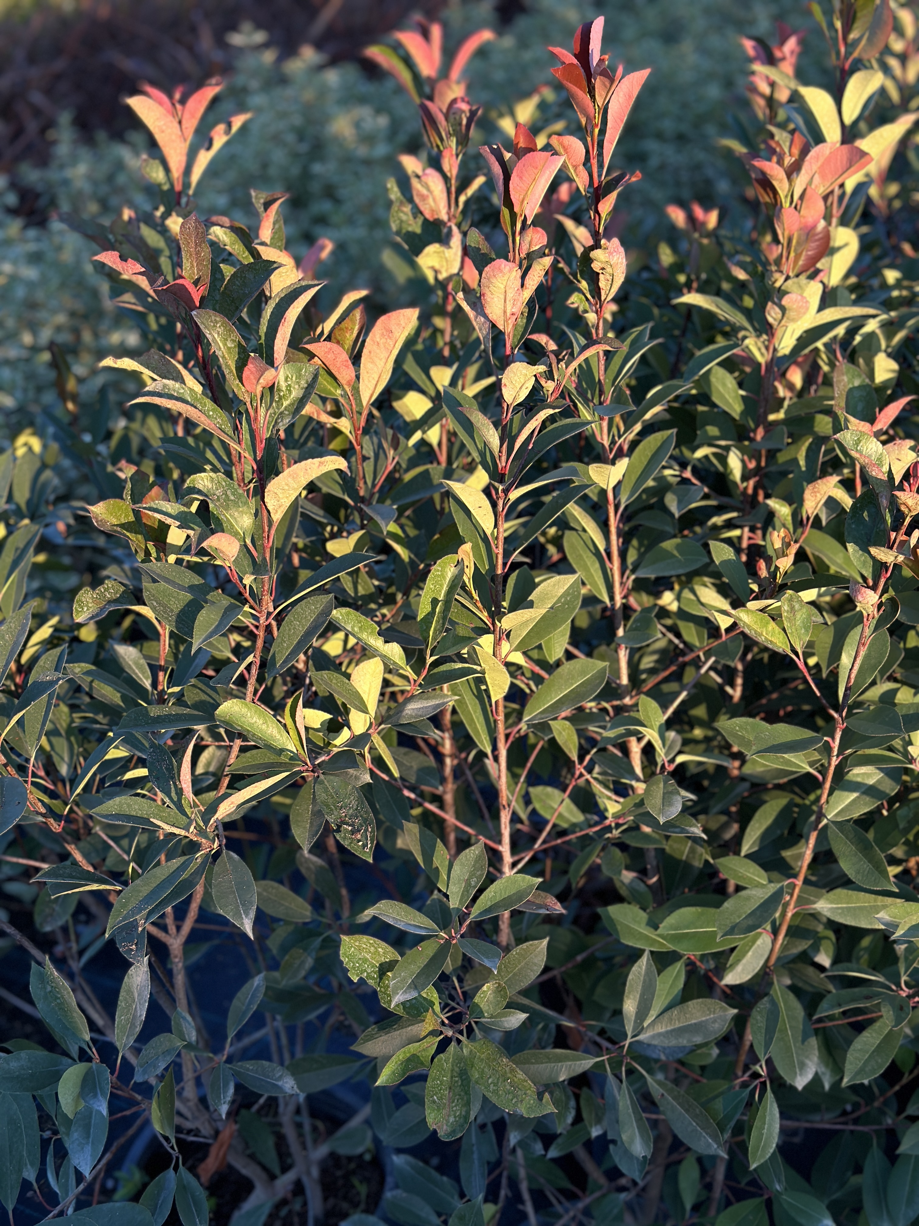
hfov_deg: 30.3
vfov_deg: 39.7
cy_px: 613
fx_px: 1699
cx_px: 460
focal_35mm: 48
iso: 80
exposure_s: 1/654
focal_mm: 6.86
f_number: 1.78
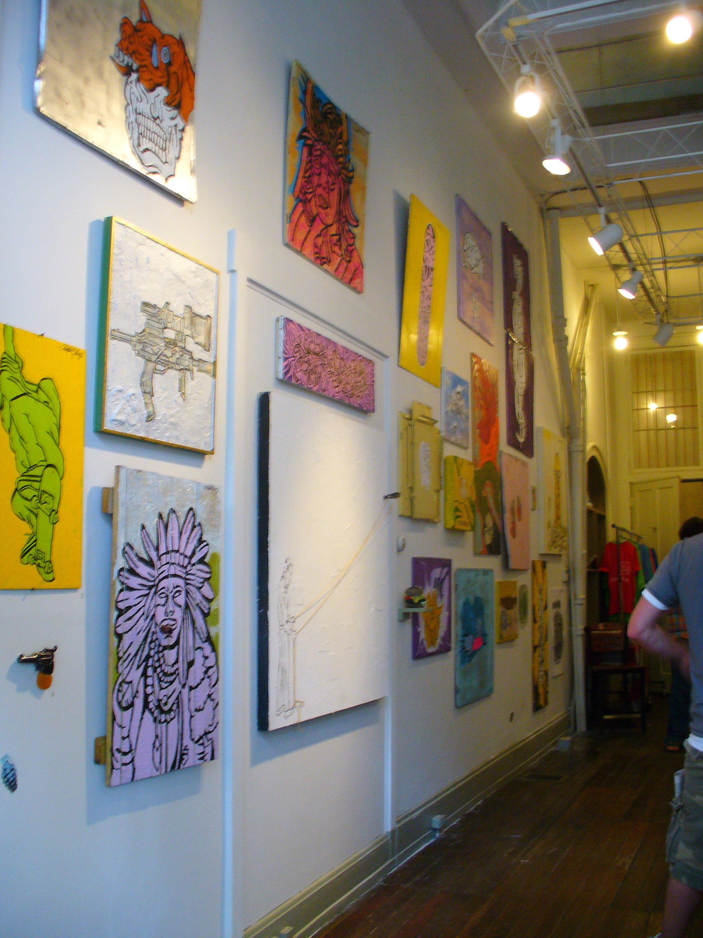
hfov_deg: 38.7
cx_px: 352
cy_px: 469
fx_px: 1002
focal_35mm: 37
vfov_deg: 50.1
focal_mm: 6.1
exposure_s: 1/25
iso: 160
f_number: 2.8
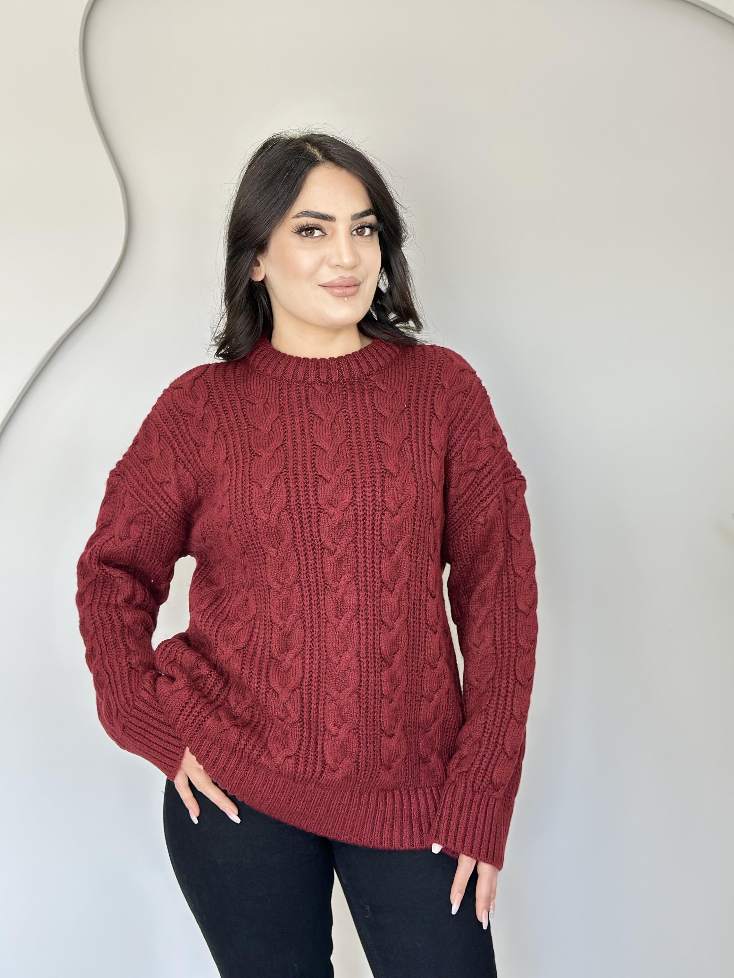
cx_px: 367
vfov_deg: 39.7
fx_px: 1357
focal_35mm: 48
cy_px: 489
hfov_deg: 30.3
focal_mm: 6.86
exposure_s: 1/82
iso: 125
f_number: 1.78
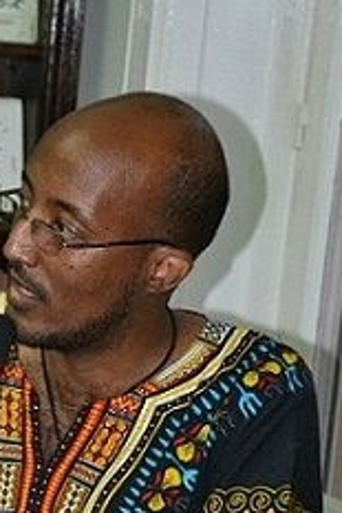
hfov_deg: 7.7
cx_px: 36
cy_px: 409
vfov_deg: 11.6
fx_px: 2518
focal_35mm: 177
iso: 3200
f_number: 5
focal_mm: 58
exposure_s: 1/60
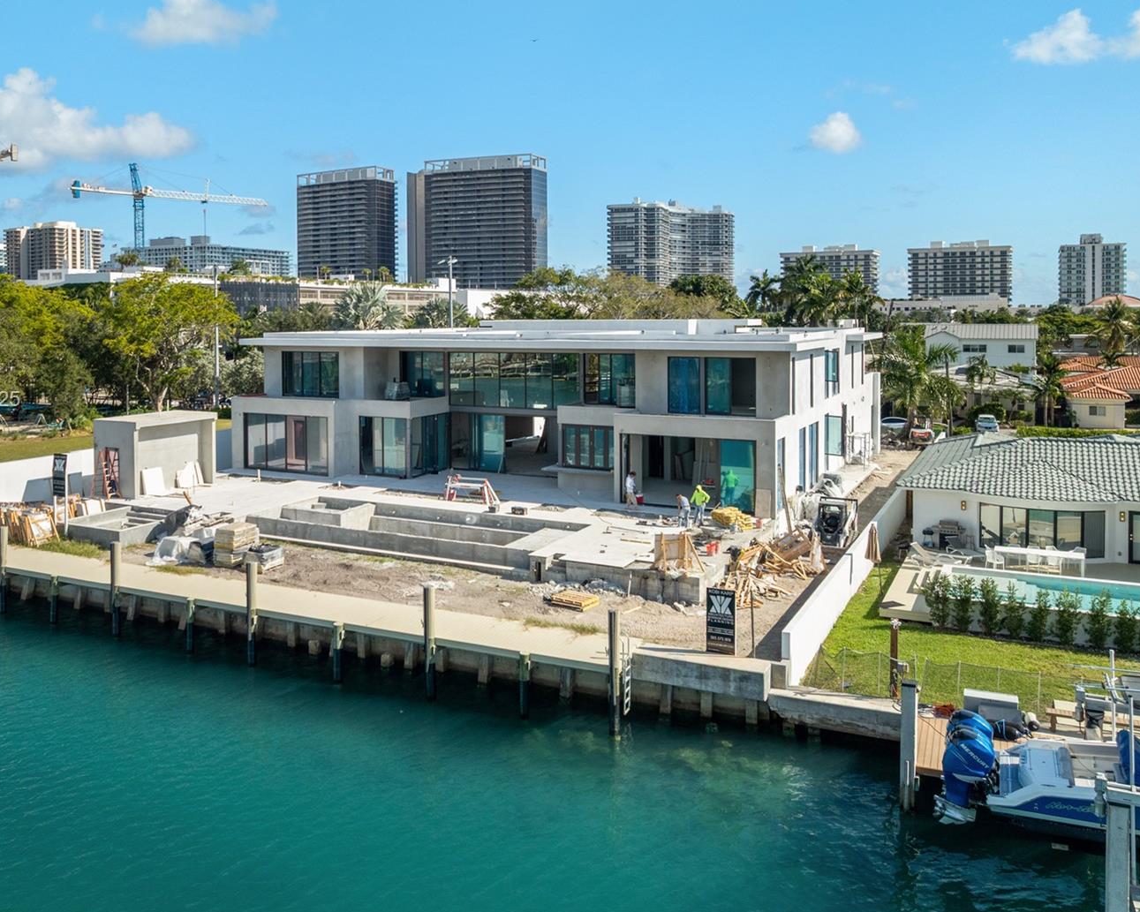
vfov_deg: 49.9
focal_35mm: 29
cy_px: 401
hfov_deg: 59.9
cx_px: 452
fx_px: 979
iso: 140
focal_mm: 12.29
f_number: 2.8
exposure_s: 1/1250
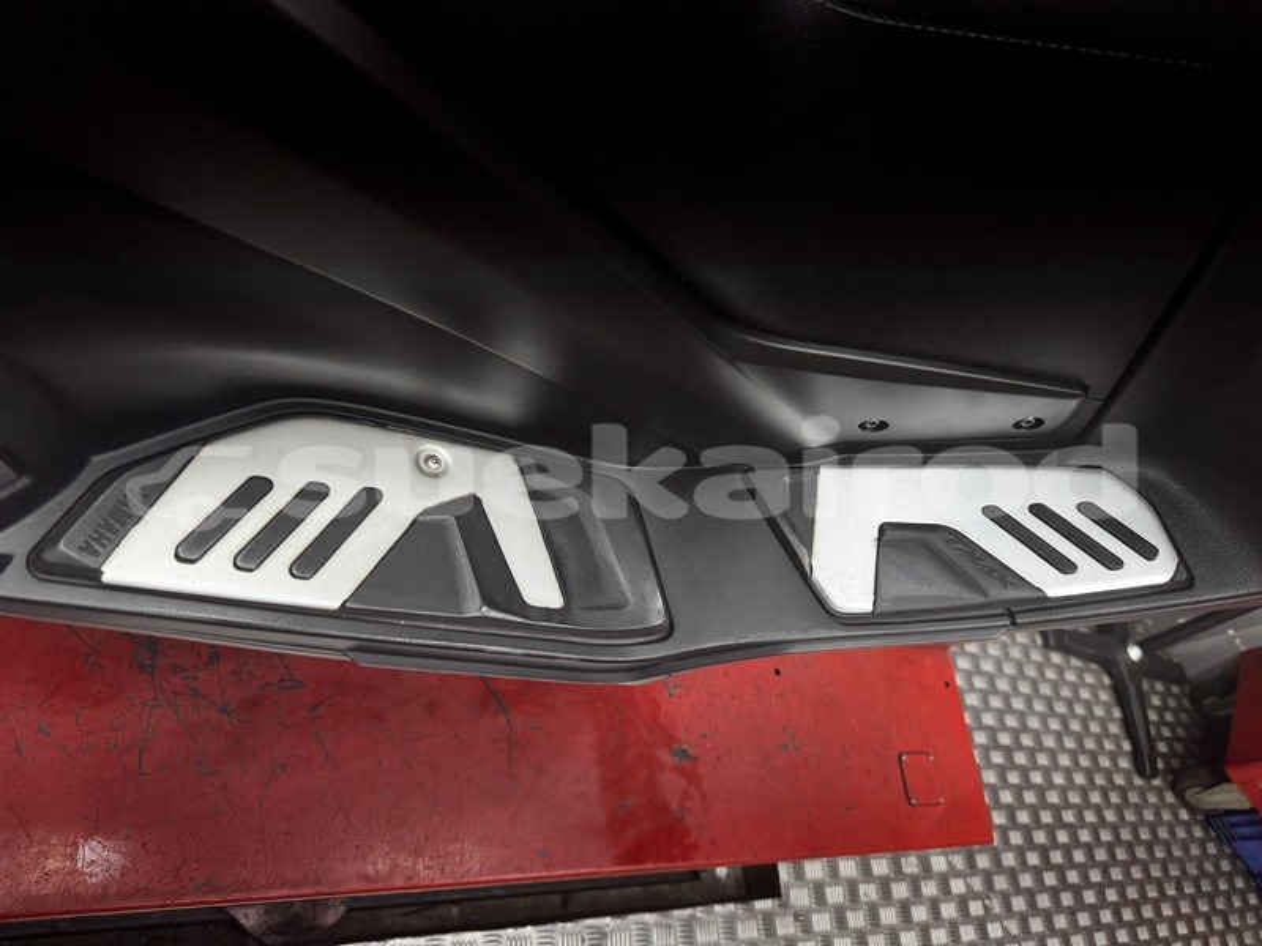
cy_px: 473
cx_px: 631
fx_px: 875
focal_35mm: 24
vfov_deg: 56.8
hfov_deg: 71.6
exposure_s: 1/100
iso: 125
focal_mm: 6.76
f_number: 1.78
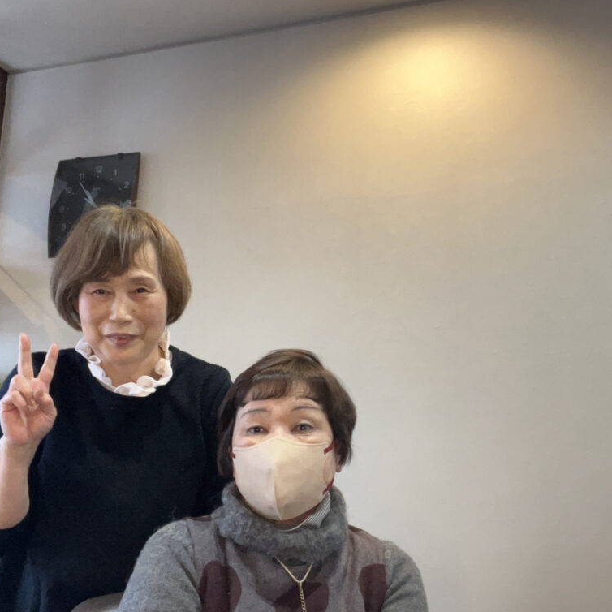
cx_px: 313
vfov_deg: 46.0
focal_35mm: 36
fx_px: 720
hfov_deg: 46.0
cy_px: 303
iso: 160
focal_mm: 2.71
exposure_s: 1/60
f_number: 2.2
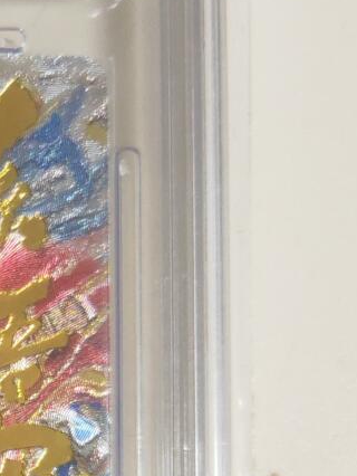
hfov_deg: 11.8
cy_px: 436
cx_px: -337
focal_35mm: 114
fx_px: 1566
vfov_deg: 17.0
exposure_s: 1/100
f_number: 1.8
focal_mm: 5.53
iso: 250
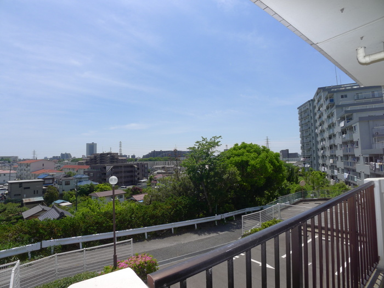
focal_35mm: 24
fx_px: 266
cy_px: 144
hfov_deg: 71.6
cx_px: 192
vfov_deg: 56.8
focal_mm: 5.1
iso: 100
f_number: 4.5
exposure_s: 1/1000
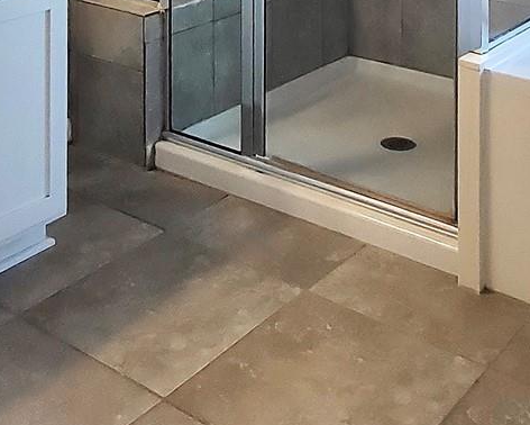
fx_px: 863
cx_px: 318
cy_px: -278
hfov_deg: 34.0
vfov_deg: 21.3
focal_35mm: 55
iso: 80
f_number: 2.2
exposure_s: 1/60
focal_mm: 1.8
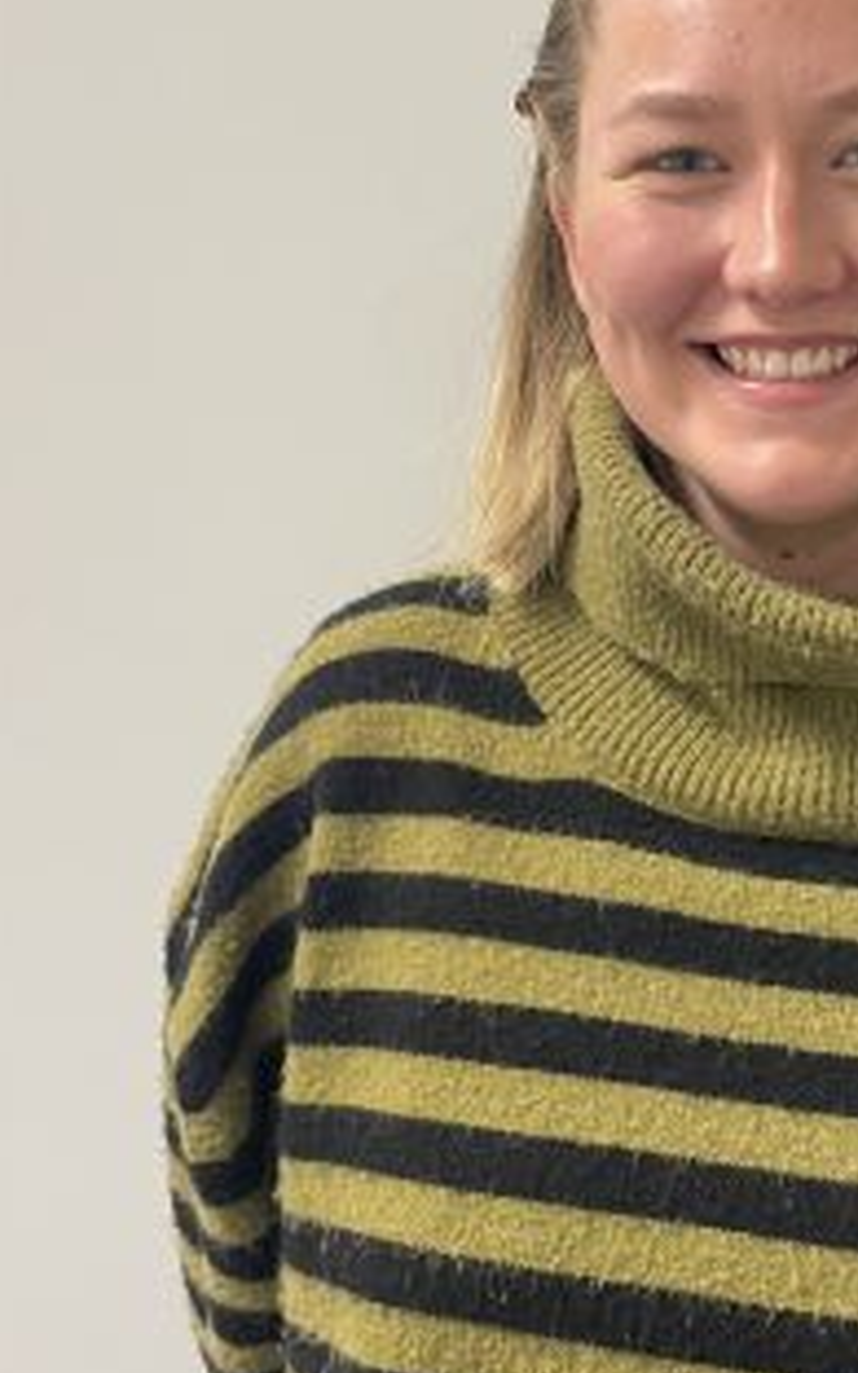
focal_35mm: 53
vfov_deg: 37.5
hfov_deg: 23.8
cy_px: 400
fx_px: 1983
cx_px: 757
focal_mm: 4.2
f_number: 1.6
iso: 100
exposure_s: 1/50
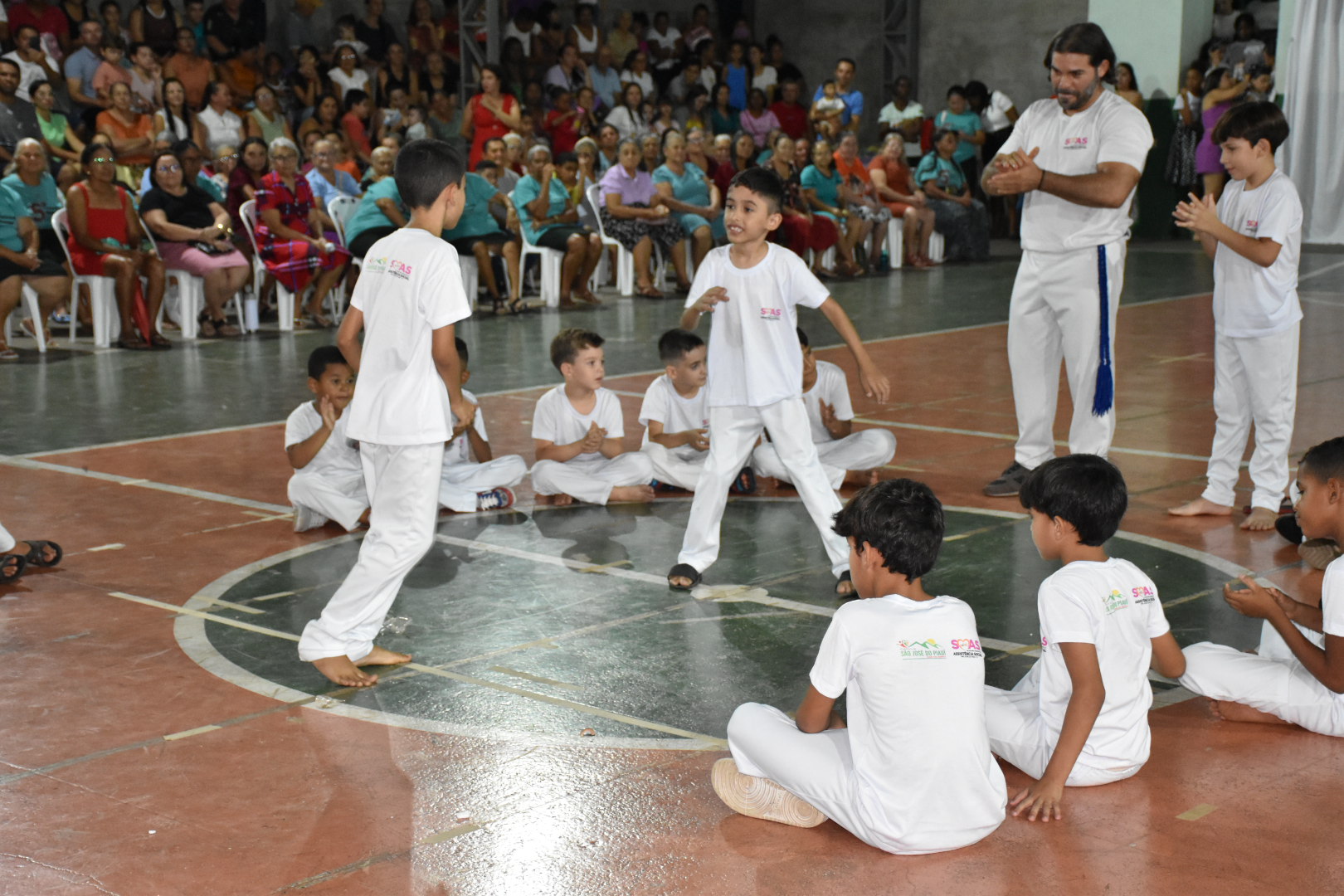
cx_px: 672
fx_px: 2240
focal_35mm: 60
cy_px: 448
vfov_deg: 22.6
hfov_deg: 33.4
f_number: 4.5
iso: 3200
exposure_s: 1/100
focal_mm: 40
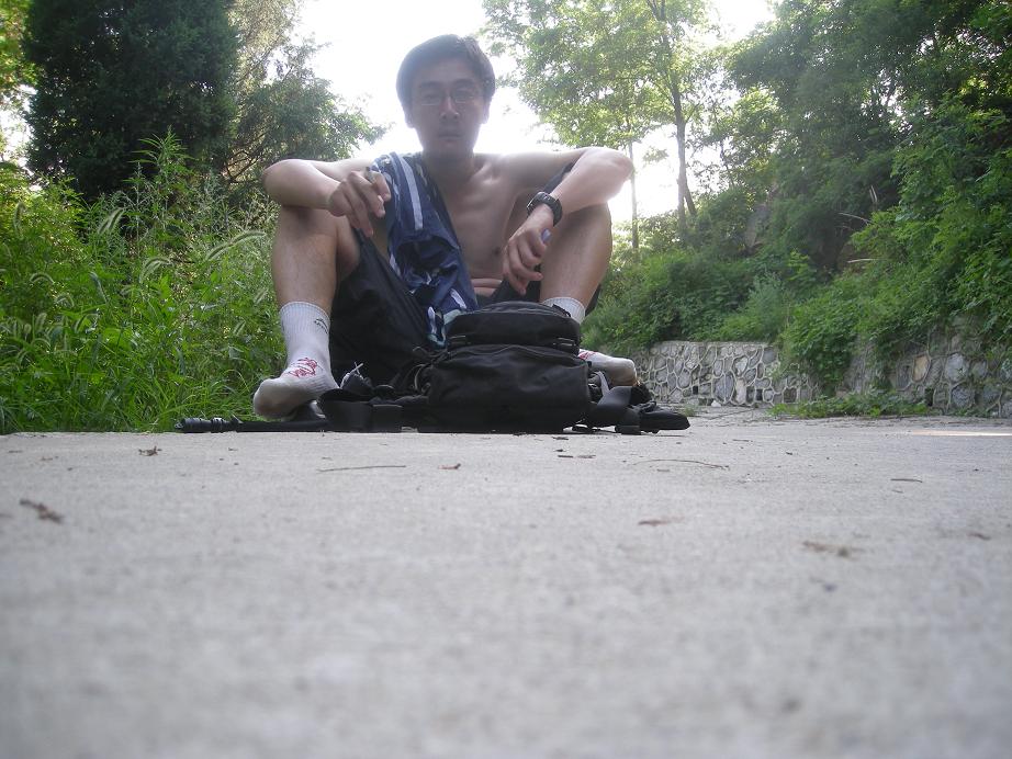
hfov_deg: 52.6
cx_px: 506
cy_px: 380
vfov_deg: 40.7
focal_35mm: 35
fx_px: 1023
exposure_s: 1/74.8
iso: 50
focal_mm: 5.7
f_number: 2.8
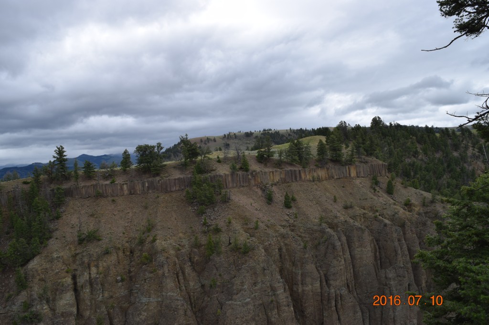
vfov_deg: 47.9
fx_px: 367
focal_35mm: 27
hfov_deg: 67.4
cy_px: 162
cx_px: 244
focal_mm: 18
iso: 200
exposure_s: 1/320
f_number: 9
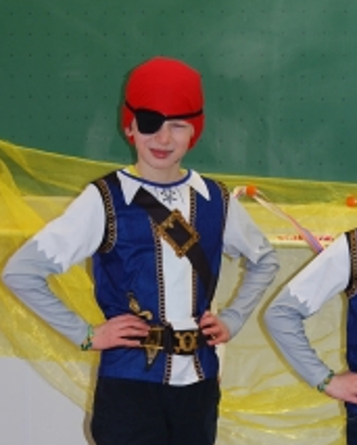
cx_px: 260
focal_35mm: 113
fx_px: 1489
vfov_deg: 16.7
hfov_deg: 13.6
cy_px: 426
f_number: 5
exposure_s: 1/60
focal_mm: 38
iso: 200
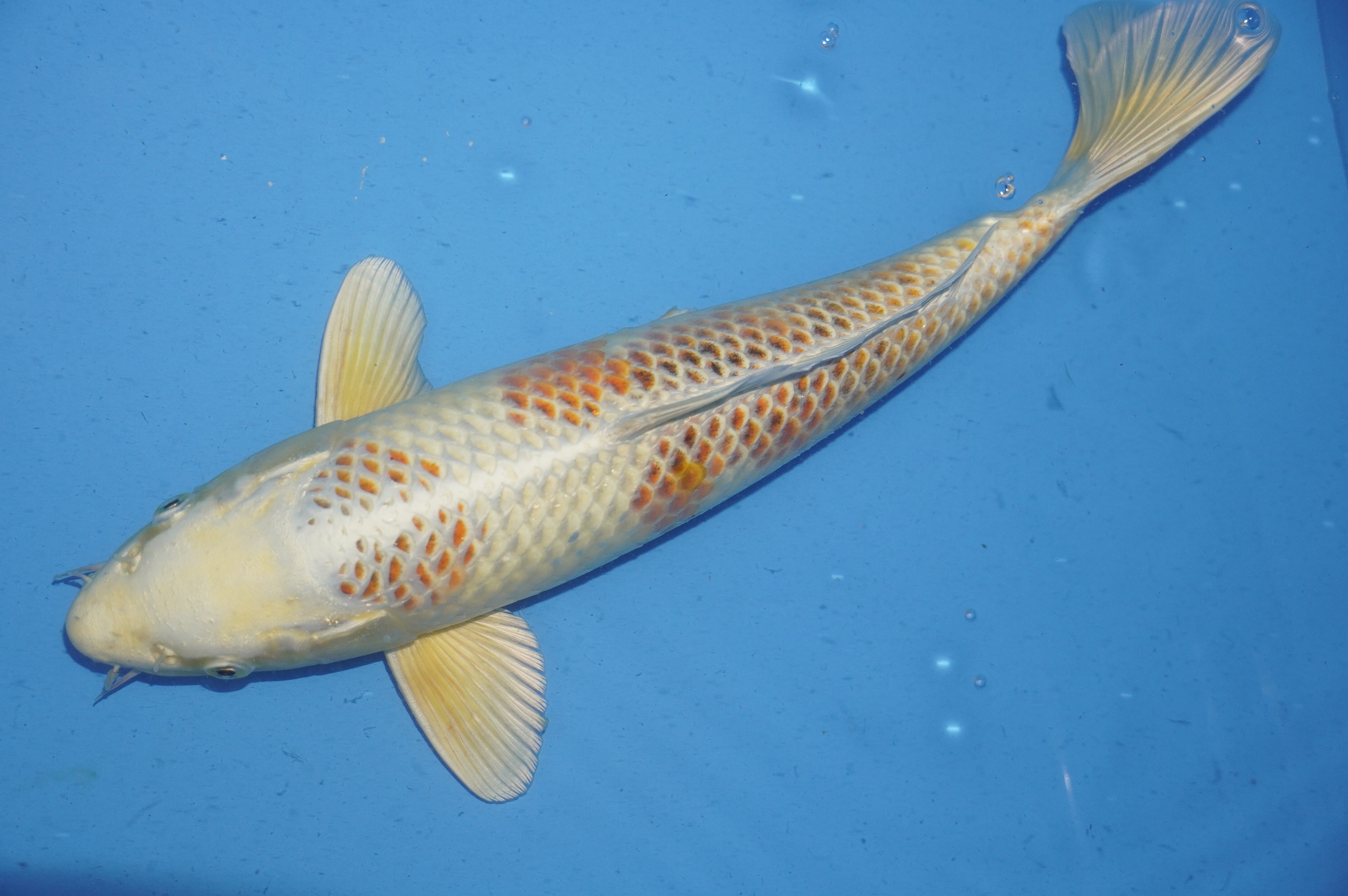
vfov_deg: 24.4
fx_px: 2076
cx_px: 674
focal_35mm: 56
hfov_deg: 36.0
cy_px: 448
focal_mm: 37
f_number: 4.5
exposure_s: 1/160
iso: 800
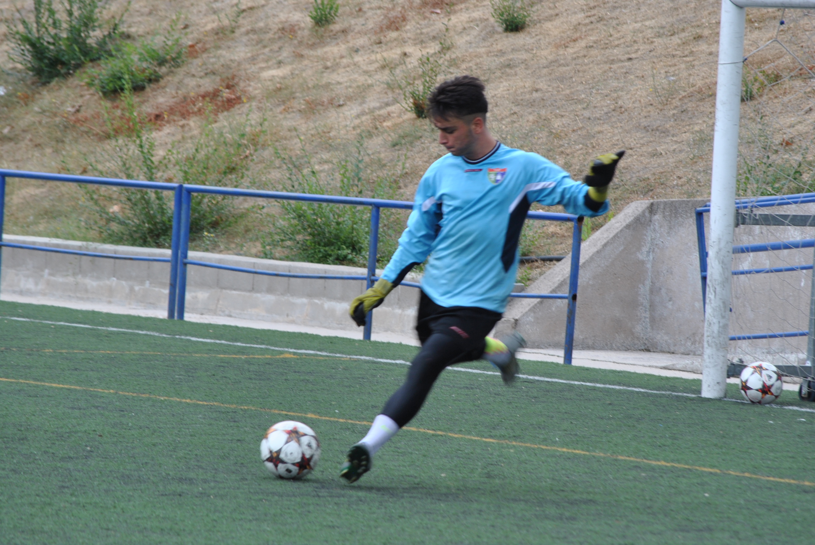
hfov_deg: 6.9
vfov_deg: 4.6
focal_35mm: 300
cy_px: 272
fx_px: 6800
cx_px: 408
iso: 200
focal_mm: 200
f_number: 8
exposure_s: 1/125
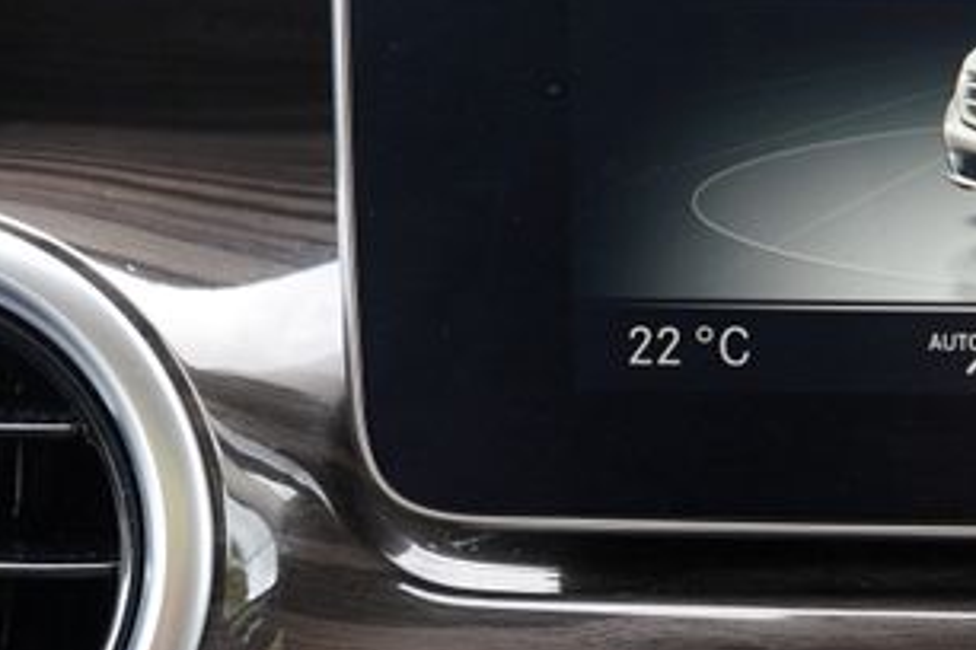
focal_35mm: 137
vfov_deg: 10.0
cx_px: 1218
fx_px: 3714
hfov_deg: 14.4
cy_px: 515
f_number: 4
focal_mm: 41
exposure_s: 1/60
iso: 500
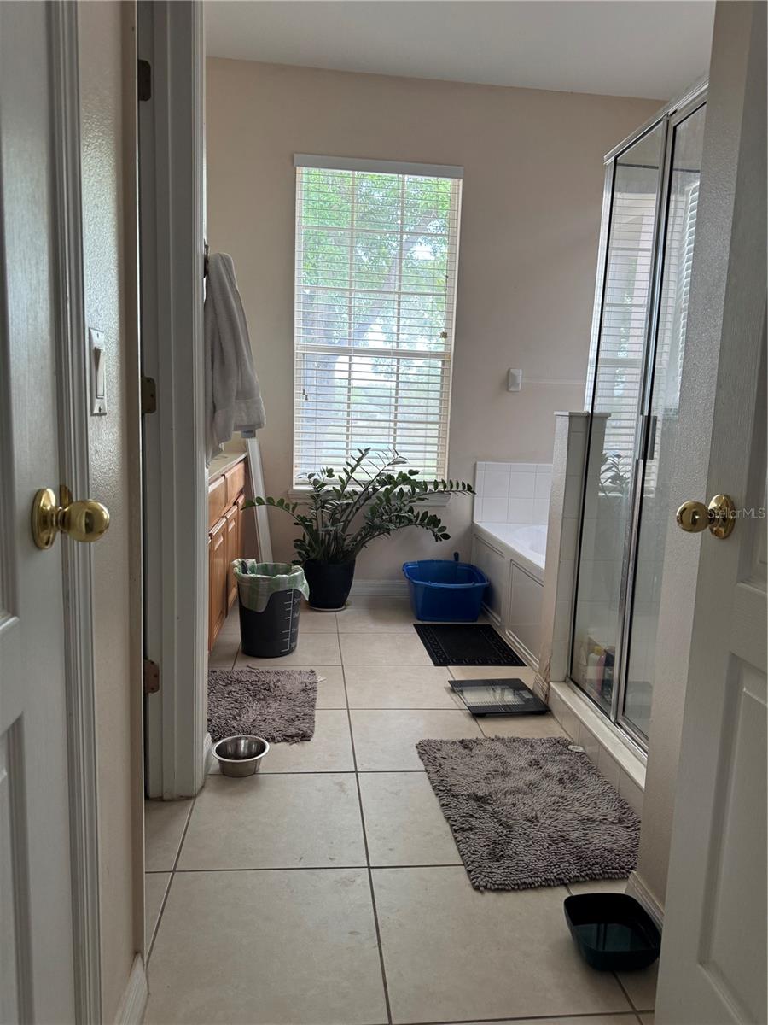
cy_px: 512
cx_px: 384
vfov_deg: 71.6
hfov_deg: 56.8
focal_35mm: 24
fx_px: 710
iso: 200
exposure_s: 1/120
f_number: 1.78
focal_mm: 6.76
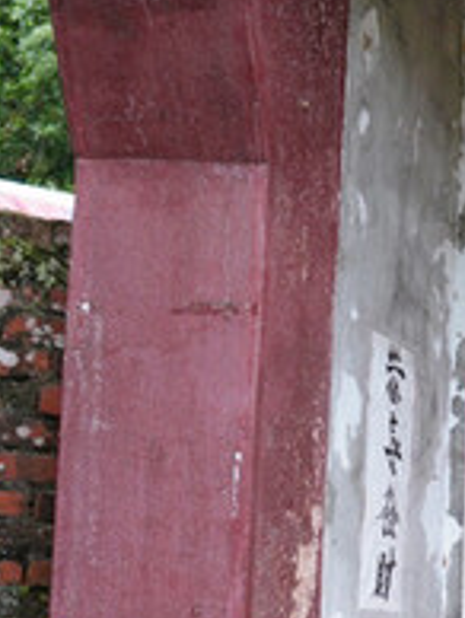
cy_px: 468
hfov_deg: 12.7
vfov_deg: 19.3
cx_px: 962
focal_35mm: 101
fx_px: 1805
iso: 320
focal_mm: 24
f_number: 7.1
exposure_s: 1/100
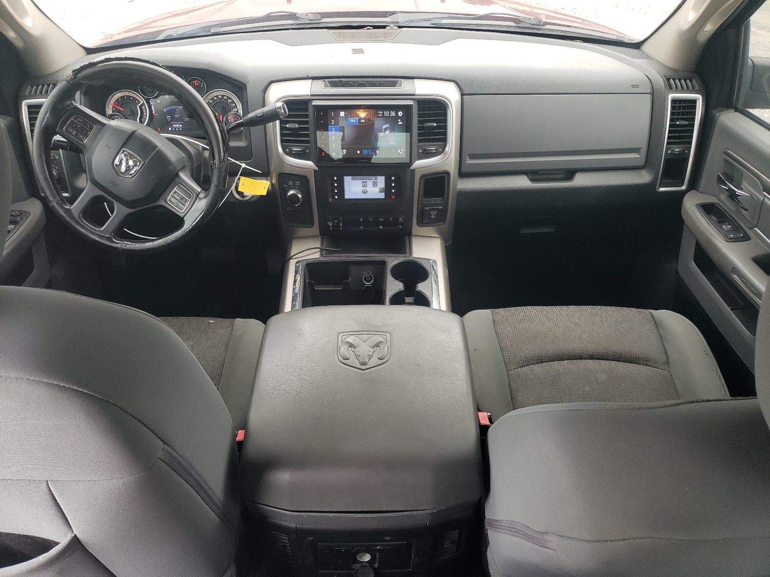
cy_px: 288
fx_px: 578
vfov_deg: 53.1
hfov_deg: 67.3
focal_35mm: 26
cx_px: 385
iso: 91
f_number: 1.5
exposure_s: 1/120
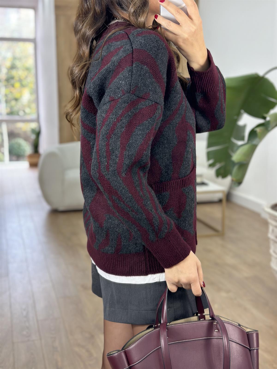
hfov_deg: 30.3
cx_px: 138
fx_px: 512
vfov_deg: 39.7
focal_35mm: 48
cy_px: 184
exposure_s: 1/100
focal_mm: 6.86
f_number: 1.78
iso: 100
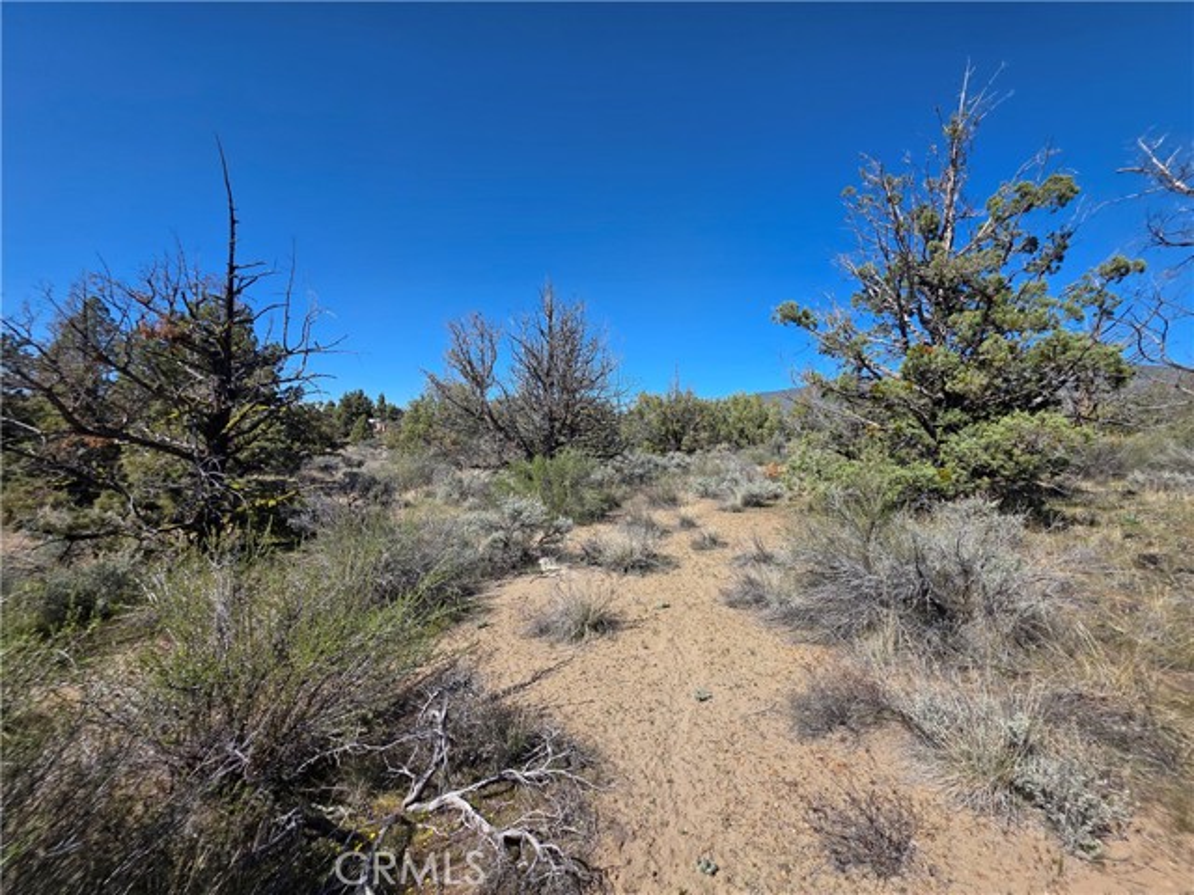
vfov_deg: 89.9
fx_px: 448
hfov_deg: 106.2
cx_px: 597
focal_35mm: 13
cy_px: 448
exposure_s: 1/1899
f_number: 1.9
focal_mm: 2.2
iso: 40
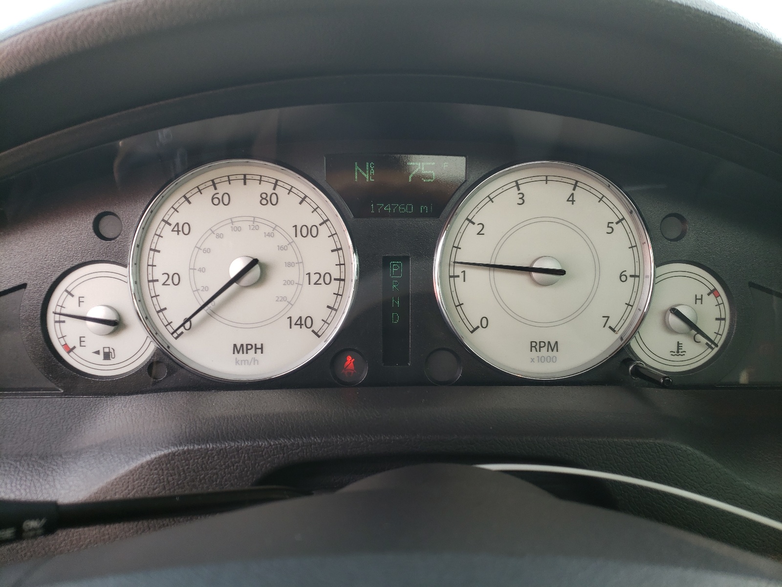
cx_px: 391
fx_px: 587
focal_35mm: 26
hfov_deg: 67.3
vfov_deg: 53.1
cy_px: 294
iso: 50
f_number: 1.5
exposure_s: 1/110
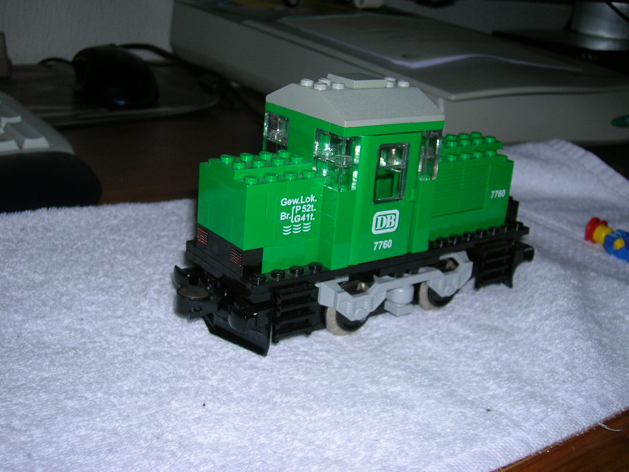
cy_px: 236
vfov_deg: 34.3
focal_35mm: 42
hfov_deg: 44.8
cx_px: 314
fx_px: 763
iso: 50
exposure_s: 1/60.1
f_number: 3.1
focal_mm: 7
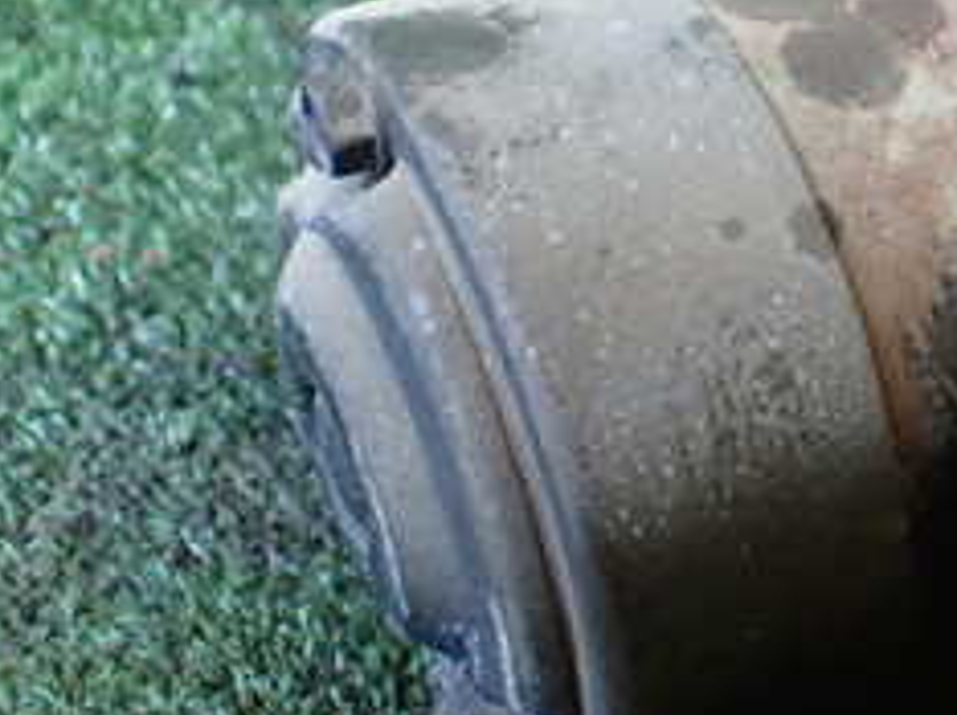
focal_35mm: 77
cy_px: 90
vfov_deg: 18.8
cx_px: 1047
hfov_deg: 23.8
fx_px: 2127
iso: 800
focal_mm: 5.4
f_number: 2.3
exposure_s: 1/80
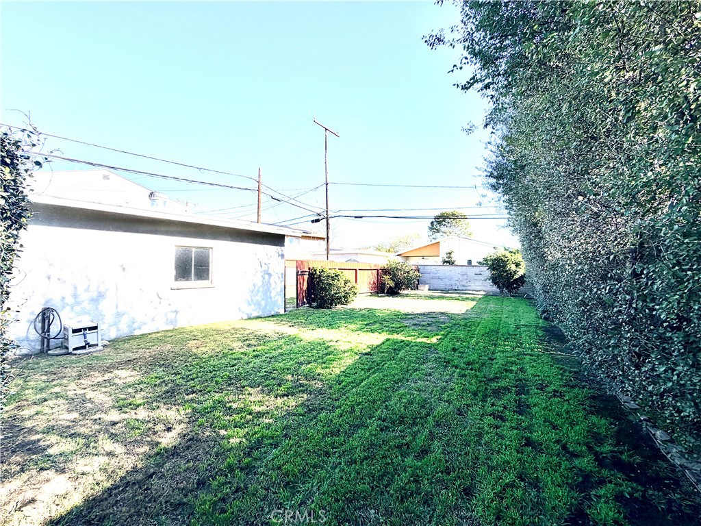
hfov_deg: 102.1
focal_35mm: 14
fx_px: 284
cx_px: 350
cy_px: 263
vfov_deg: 85.7
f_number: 2.2
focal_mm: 2.22
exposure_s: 1/770
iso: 32
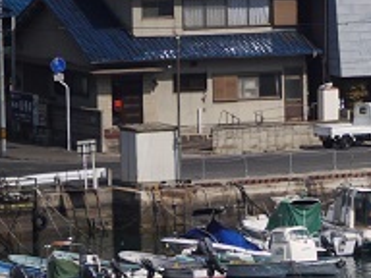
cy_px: 324
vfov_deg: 1.2
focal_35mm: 1248
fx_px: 13376
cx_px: 564
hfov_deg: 1.6
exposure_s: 1/1600
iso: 200
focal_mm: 200
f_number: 7.1
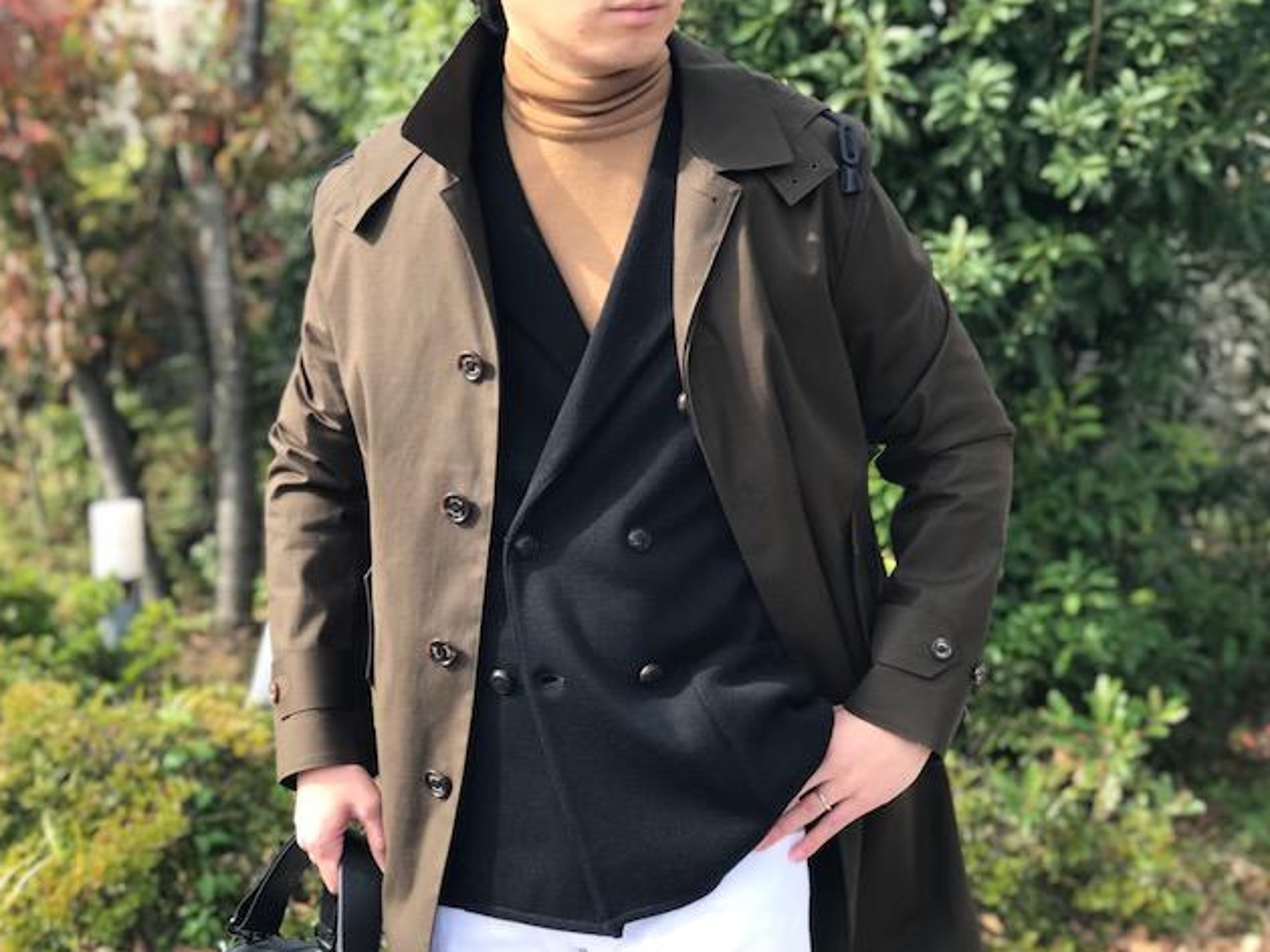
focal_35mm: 58
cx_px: 626
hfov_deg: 33.2
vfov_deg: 25.2
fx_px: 2128
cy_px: 480
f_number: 2.8
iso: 20
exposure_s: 1/172
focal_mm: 6.6
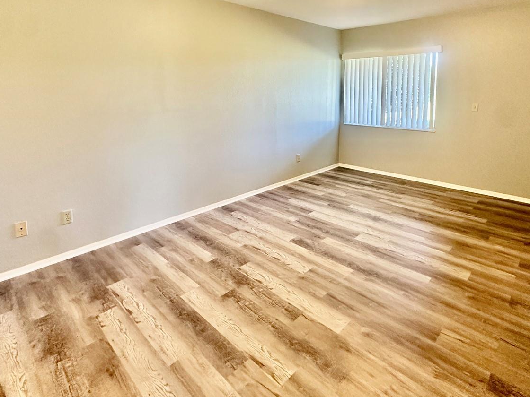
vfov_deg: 63.7
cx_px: 277
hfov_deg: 81.7
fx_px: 306
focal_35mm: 20
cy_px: 121
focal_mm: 2.22
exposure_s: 1/60
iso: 250
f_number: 2.2
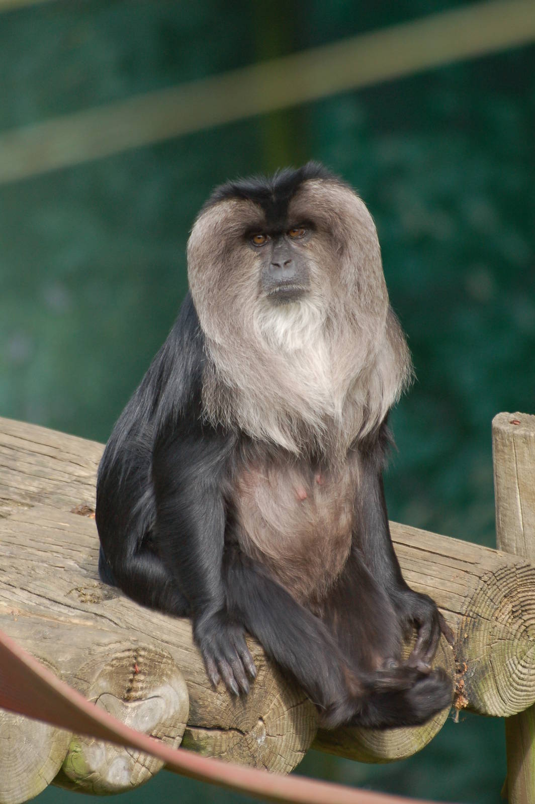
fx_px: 9043
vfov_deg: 5.1
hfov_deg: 3.4
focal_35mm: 405
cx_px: 268
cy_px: 402
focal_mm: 270
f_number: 5.6
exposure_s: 1/500
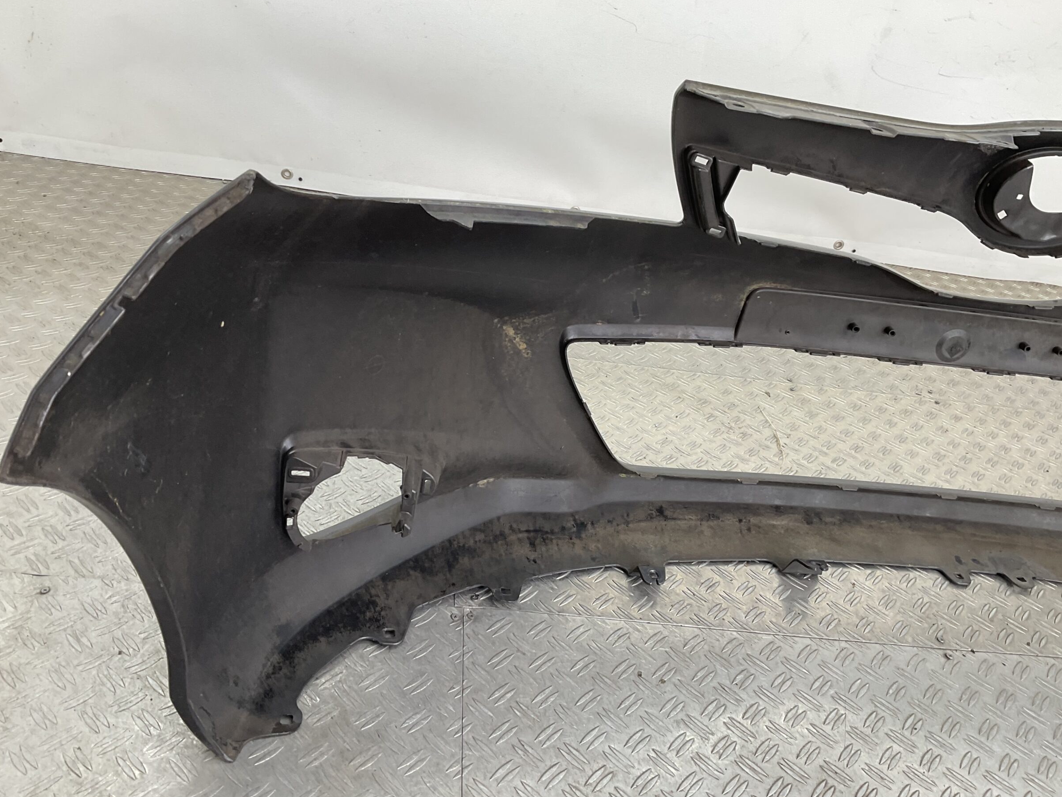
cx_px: 531
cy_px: 398
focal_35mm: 31
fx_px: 951
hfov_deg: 58.4
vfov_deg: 45.4
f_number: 1.8
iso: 32
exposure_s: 1/120
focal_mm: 3
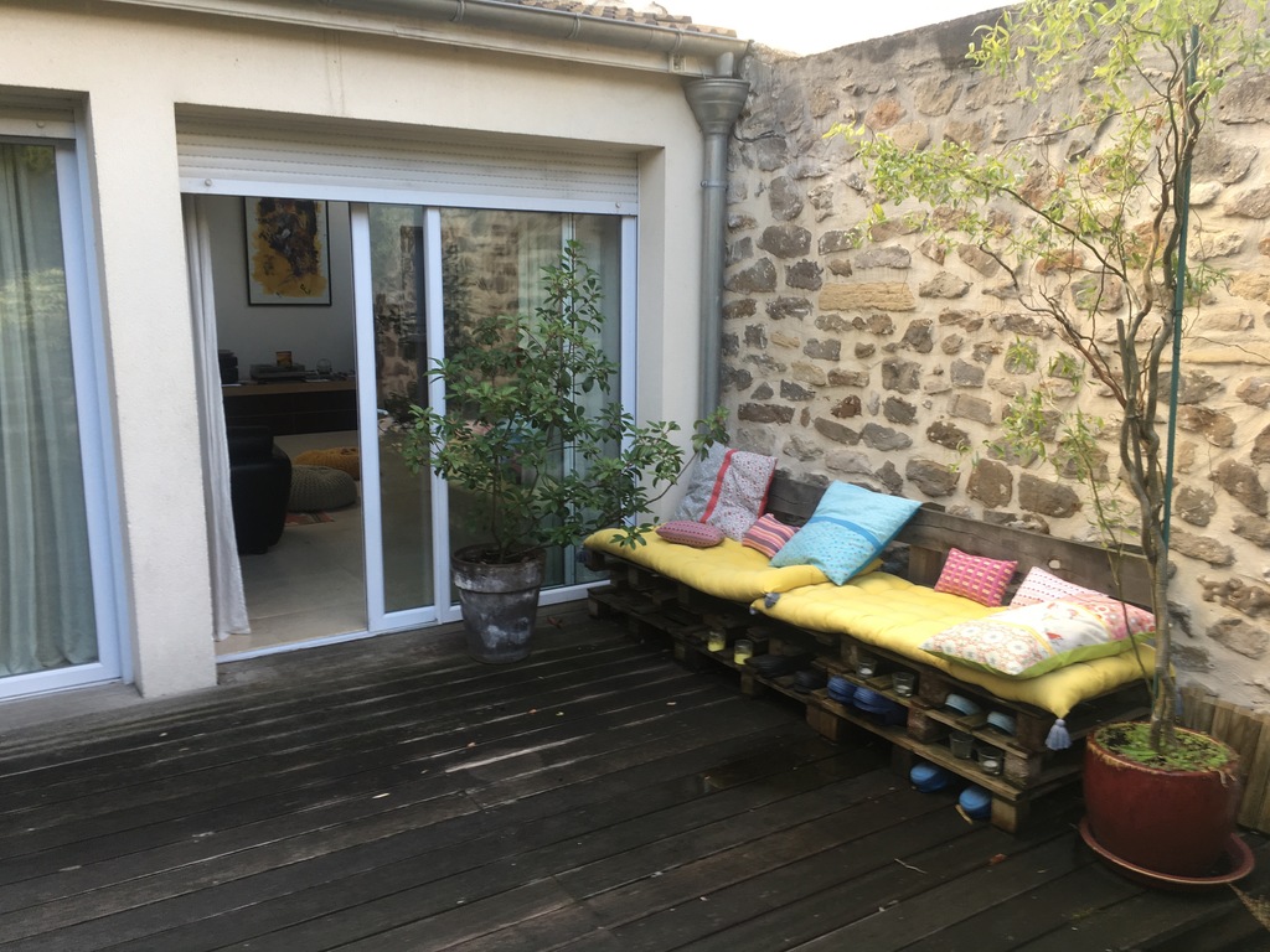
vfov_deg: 48.2
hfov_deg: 61.7
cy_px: 476
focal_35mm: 29
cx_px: 635
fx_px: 1064
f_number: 2.2
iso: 25
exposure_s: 1/50
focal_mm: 4.15
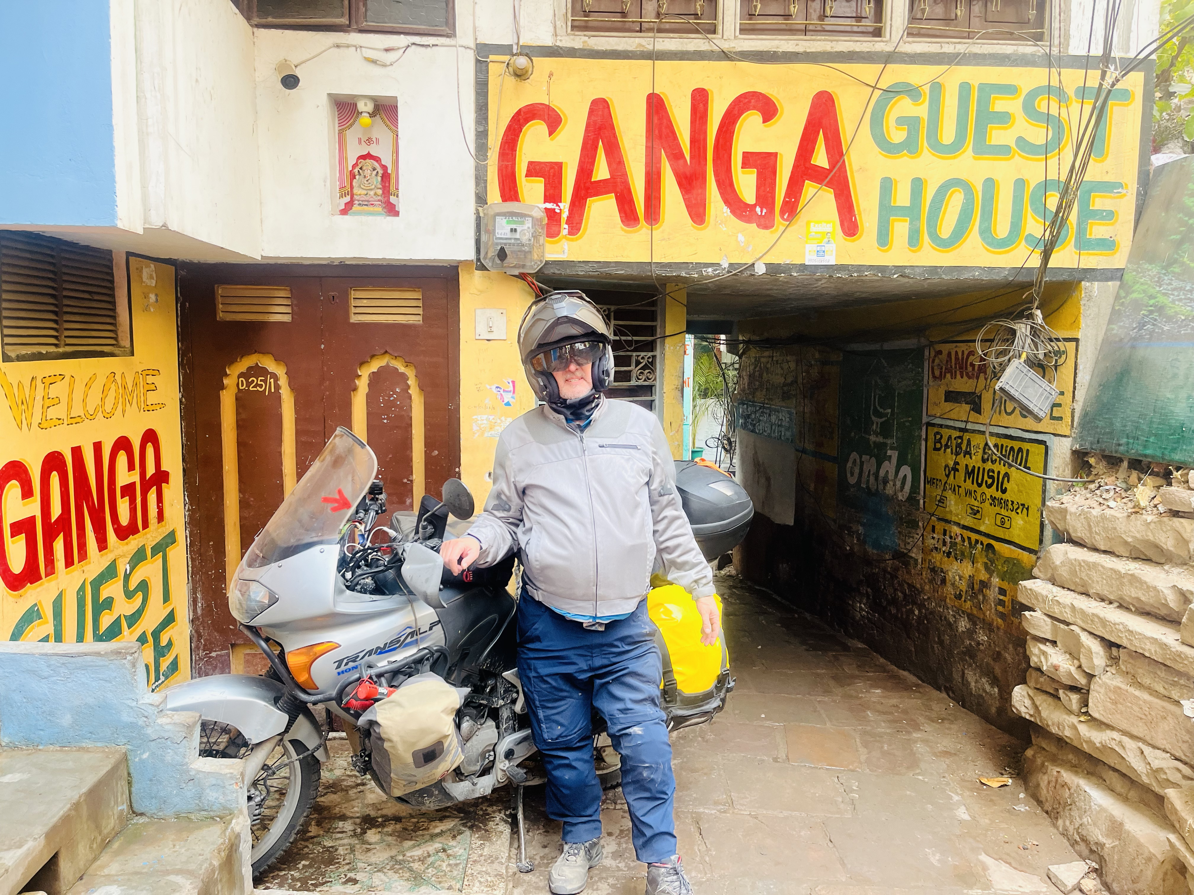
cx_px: 597
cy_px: 448
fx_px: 897
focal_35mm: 26
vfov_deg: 53.1
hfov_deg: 67.3
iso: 100
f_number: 1.6
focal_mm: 5.1
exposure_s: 1/122
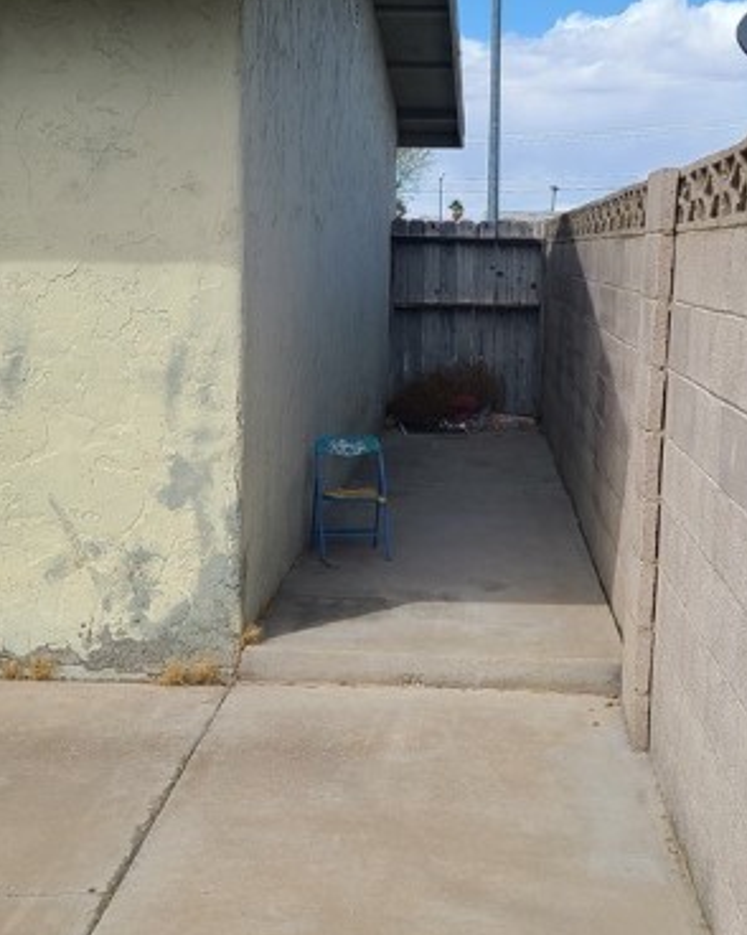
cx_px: 404
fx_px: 1466
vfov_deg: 35.3
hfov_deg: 28.6
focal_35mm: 53
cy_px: 394
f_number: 1.8
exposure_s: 1/2586
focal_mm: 5.4
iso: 40
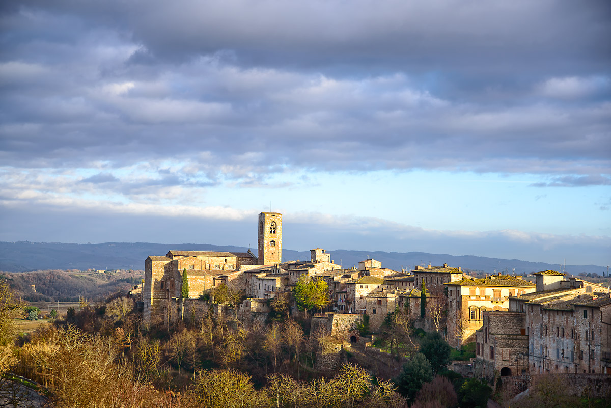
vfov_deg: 20.0
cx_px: 306
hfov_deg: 29.6
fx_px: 1154
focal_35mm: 68
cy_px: 204
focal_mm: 68
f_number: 4
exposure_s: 1/640
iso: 100
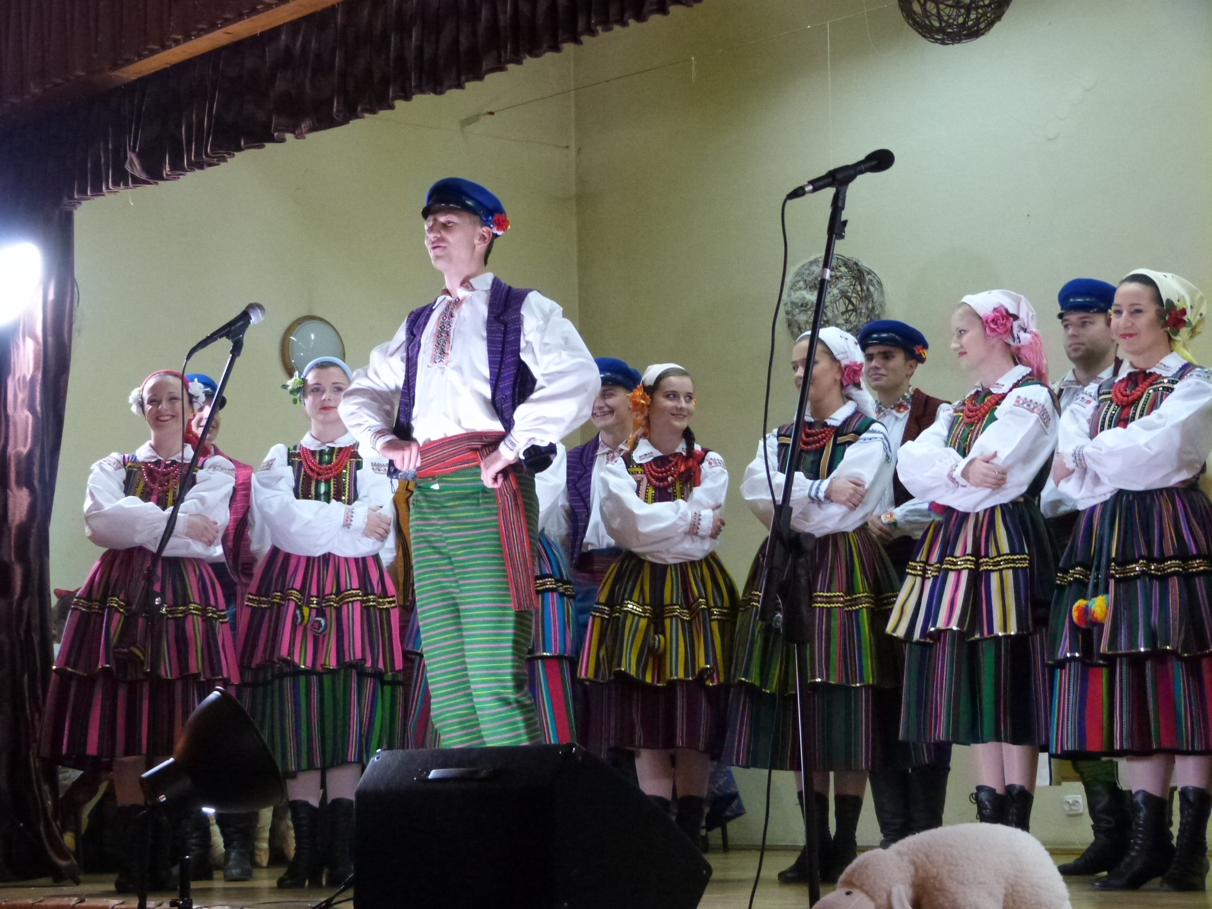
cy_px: 454
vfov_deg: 20.4
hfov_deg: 27.0
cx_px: 606
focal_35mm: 72
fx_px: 2521
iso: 800
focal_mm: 12.9
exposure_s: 1/40
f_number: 3.3
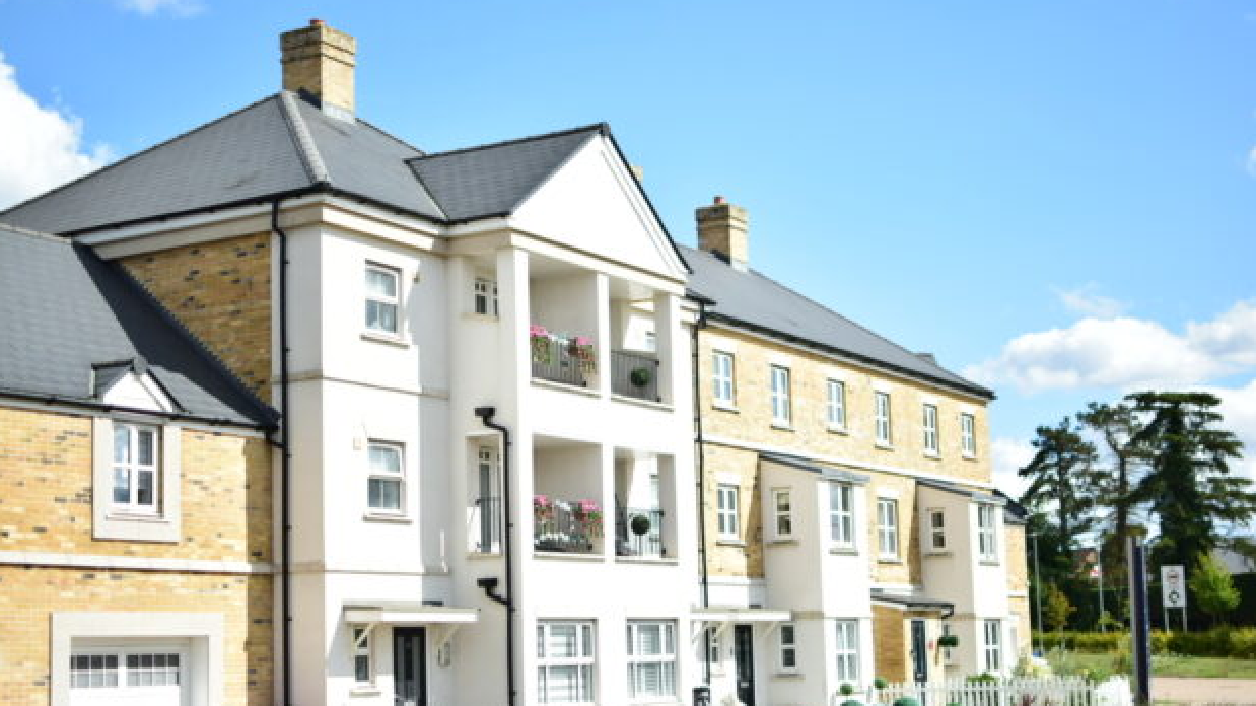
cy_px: 395
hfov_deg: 37.5
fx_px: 1849
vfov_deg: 21.6
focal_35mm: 56
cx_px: 628
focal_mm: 35
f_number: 1.8
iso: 160
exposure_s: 1/4000
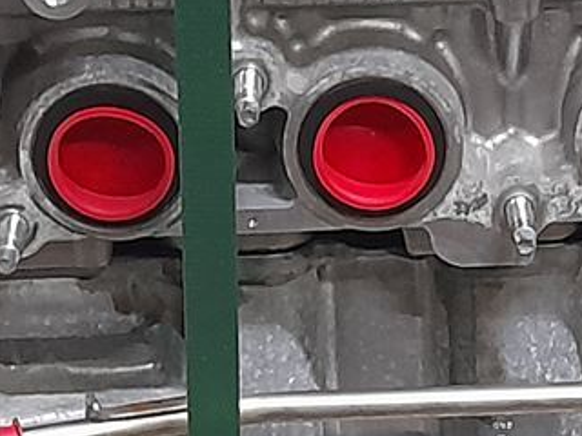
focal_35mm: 160
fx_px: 2690
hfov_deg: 12.2
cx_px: 535
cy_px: 500
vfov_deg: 9.2
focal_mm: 4.6
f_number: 2
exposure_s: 1/60
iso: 400
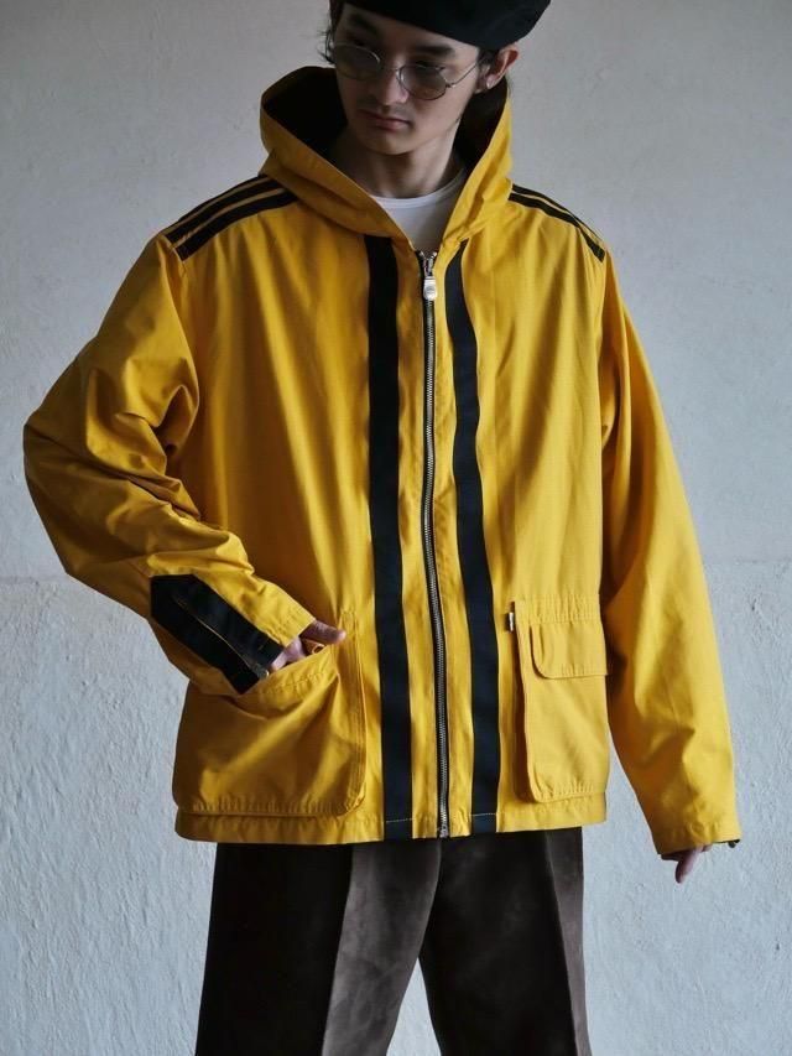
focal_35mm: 104
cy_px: 528
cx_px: 396
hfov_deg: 14.2
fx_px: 3172
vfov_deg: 18.9
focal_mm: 52
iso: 800
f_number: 4
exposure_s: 1/125
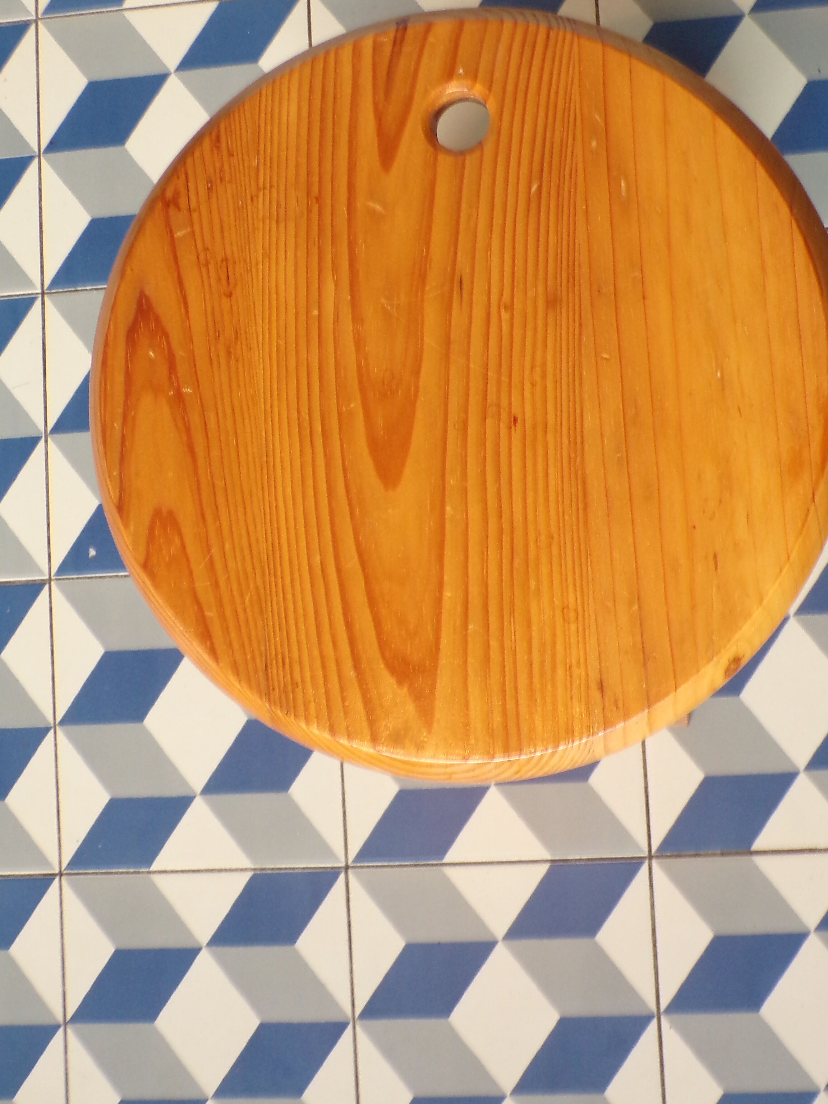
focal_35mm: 48
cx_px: 485
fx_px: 1531
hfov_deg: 30.2
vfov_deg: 39.4
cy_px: 403
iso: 226
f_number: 3.3
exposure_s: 1/17
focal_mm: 6.6
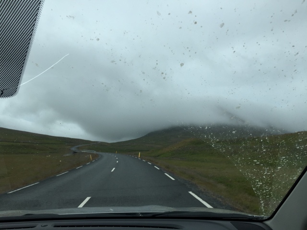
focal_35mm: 29
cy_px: 115
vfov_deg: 48.2
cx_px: 154
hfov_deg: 61.7
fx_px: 257
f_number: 2.2
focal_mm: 4.15
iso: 32
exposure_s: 1/608
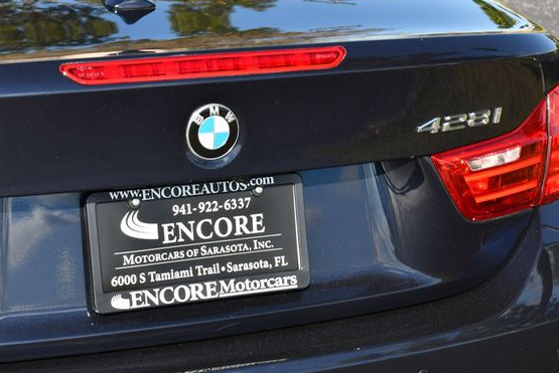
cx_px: 270
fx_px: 1865
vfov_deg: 11.4
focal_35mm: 120
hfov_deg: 17.0
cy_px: 212
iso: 160
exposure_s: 1/250
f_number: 8
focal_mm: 52
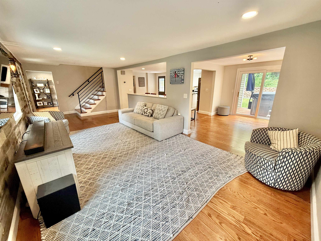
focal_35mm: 14
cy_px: 120
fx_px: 130
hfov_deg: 102.1
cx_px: 160
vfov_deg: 85.7
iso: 200
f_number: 2.2
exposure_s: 1/60
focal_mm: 2.22
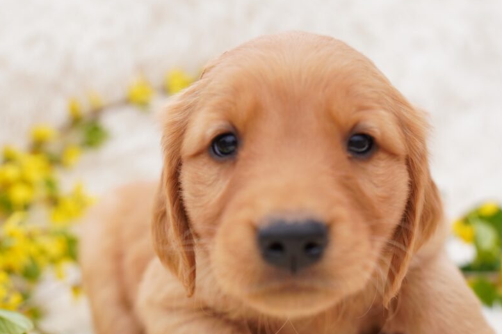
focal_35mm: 65
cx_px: 280
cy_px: 212
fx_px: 901
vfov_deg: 21.0
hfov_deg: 31.1
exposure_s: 1/1000
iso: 125
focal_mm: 33
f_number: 2.8
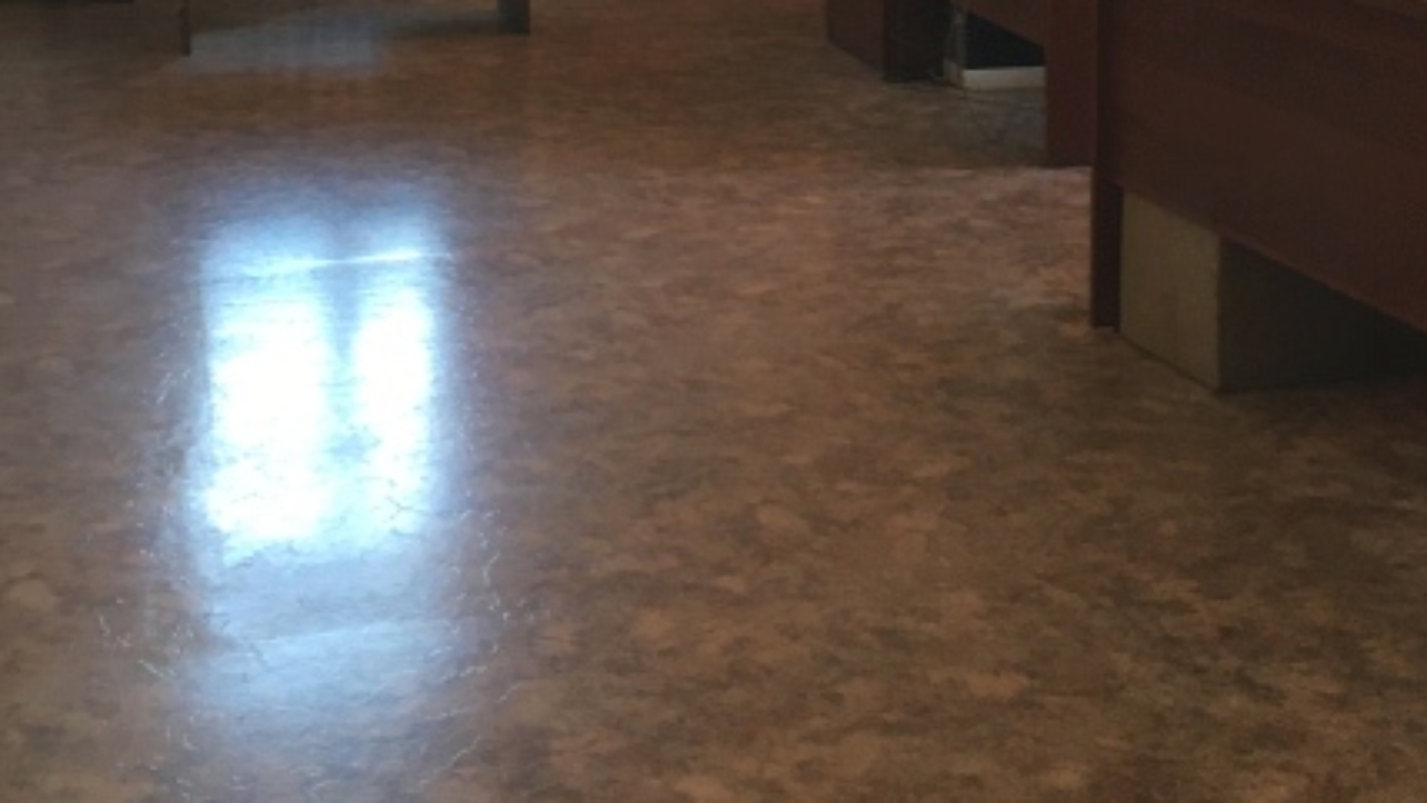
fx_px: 2233
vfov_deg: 19.4
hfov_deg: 35.4
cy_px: -117
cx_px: 727
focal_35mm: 59
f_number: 2.2
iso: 50
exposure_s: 1/33
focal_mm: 4.15
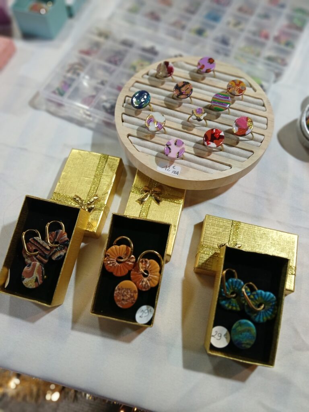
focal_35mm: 26
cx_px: 154
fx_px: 309
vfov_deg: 67.3
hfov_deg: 53.1
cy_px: 206
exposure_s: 1/33.3
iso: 250
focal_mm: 3.98
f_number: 1.8
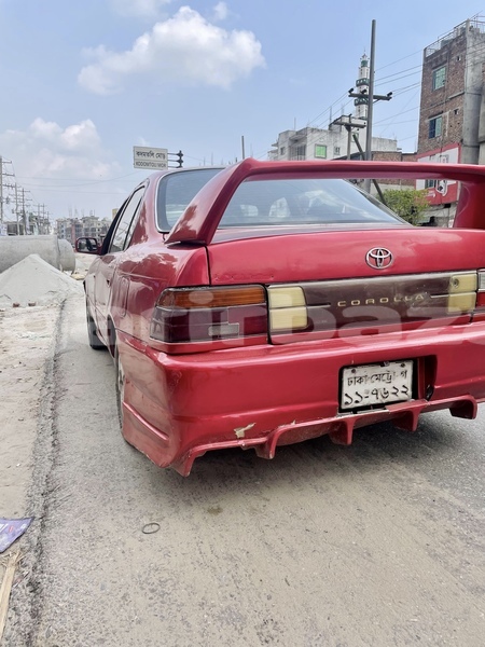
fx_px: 486
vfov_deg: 67.3
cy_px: 324
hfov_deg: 53.1
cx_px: 242
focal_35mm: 26
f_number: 1.6
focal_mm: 4.2
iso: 32
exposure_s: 1/1795
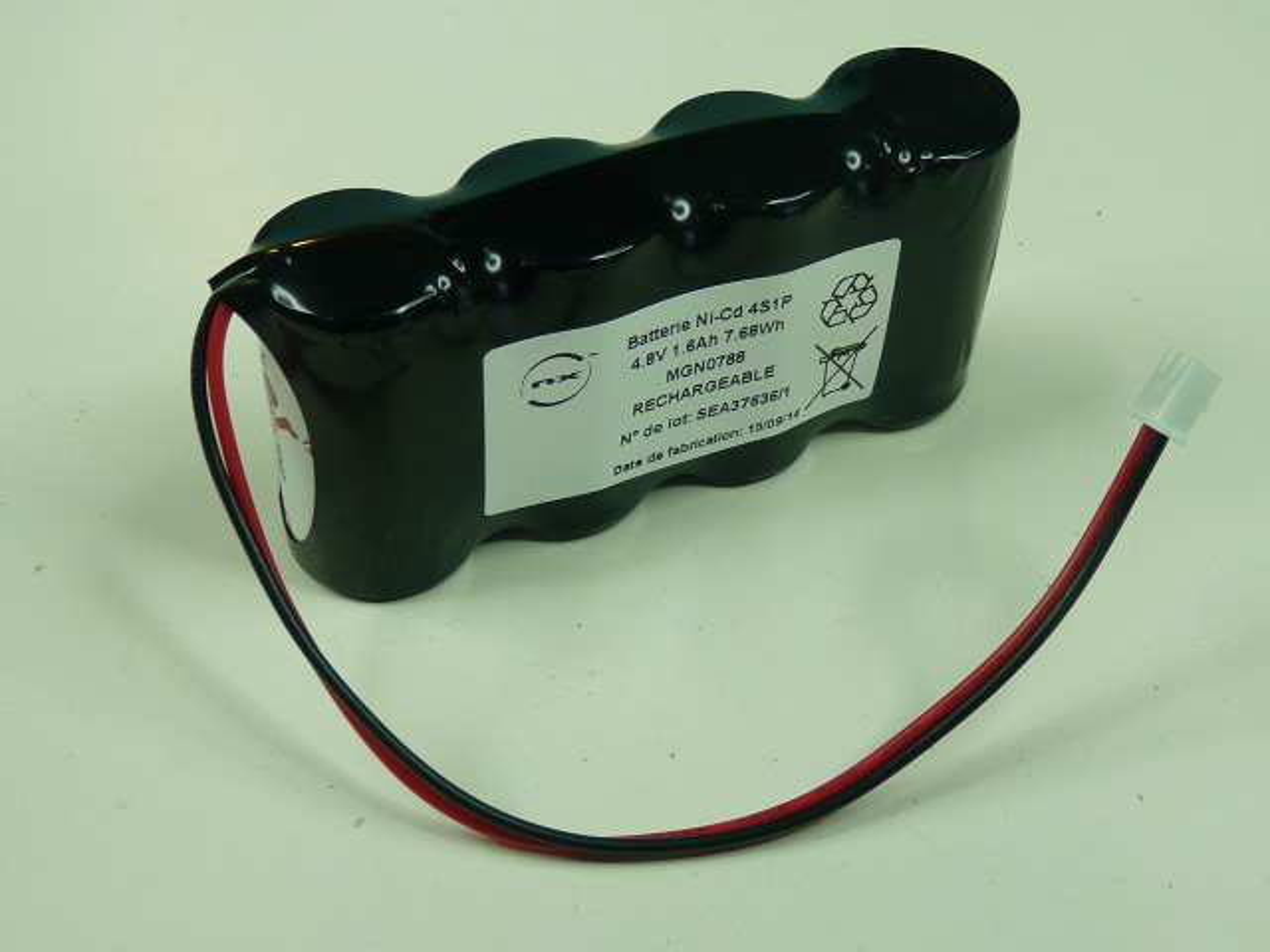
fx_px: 1834
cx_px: 635
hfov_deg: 38.2
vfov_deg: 29.1
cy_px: 476
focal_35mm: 50
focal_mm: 4.9
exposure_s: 1/50
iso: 100
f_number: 2.8
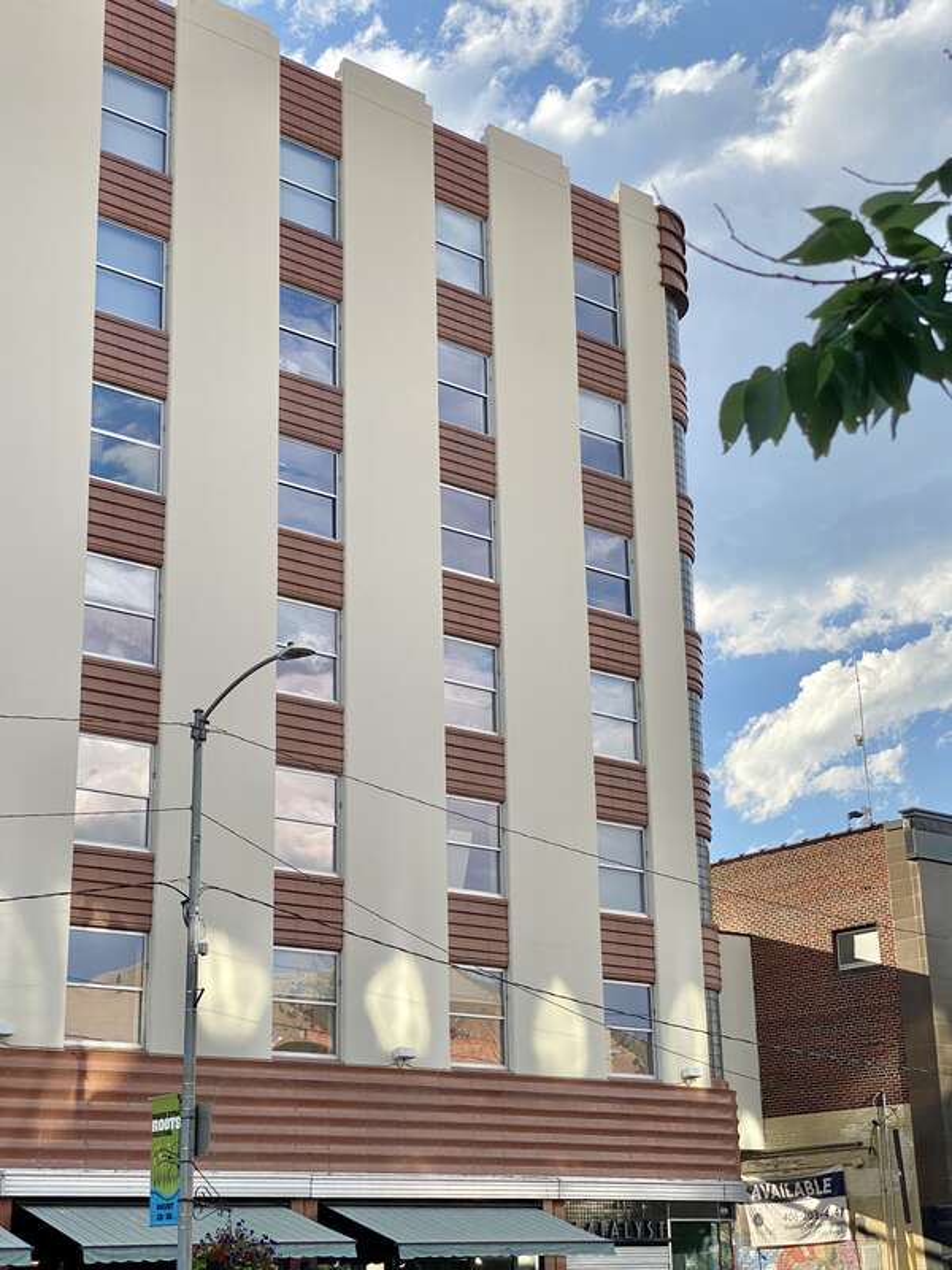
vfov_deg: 36.8
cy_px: 635
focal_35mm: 52
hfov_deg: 28.0
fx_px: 1907
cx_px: 476
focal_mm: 6
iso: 20
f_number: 2
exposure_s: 1/905
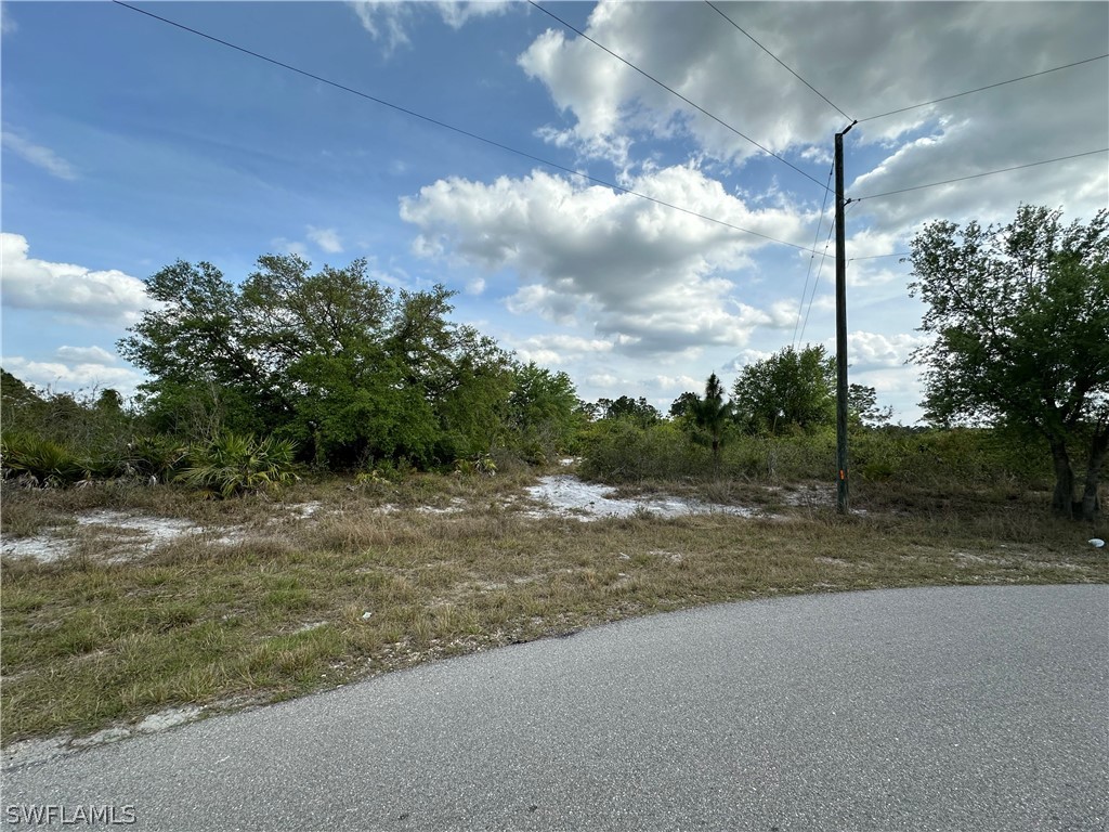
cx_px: 554
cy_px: 416
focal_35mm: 14
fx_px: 449
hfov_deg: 102.1
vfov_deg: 85.7
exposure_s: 1/2053
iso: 50
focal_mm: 2.22
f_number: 2.2
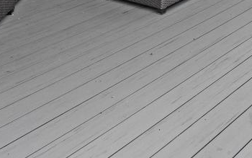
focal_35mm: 70
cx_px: 198
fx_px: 478
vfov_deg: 15.0
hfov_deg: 29.0
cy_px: -165
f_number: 8
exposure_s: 1/80
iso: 100
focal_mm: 16.6
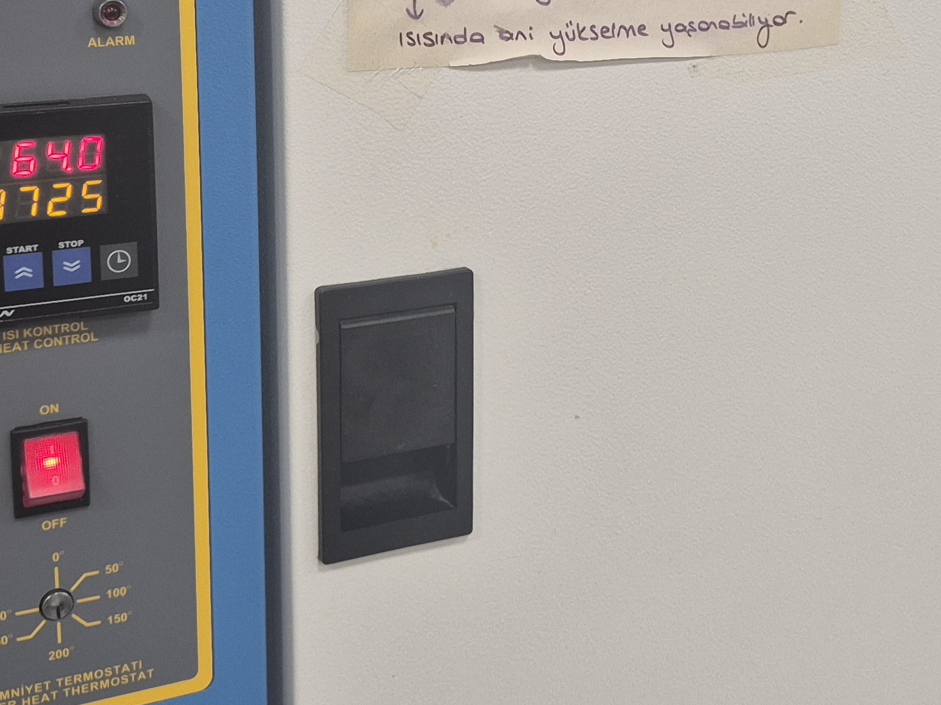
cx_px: 588
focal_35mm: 64
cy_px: 167
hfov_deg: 30.1
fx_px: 1739
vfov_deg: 22.7
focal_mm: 5.4
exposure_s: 1/100
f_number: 1.8
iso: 125
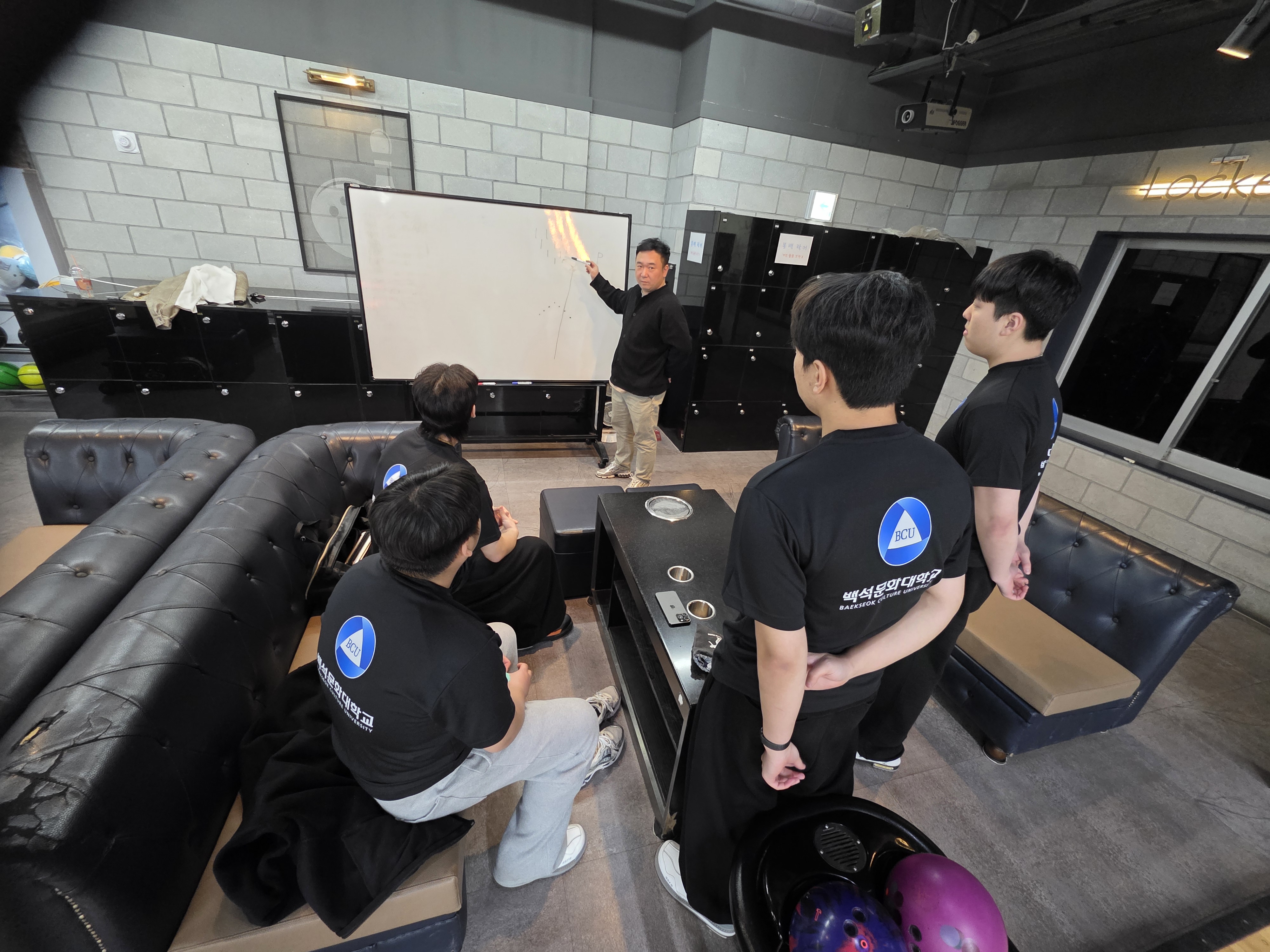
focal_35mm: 13
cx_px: 635
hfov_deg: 106.2
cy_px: 476
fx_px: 477
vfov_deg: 89.9
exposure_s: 1/60
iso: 640
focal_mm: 2.2
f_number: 1.9
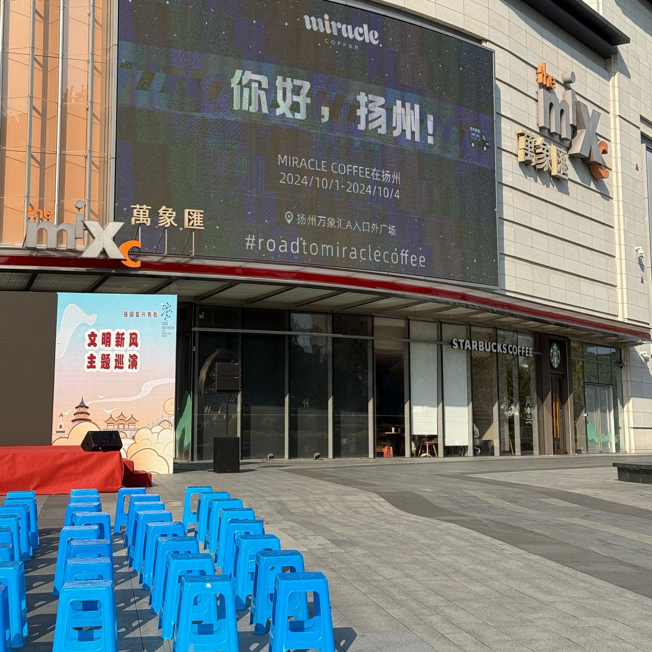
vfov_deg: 29.9
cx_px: 326
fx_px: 1215
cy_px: 241
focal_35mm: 57
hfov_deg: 30.0
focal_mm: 6.76
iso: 80
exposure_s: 1/4587
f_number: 1.78
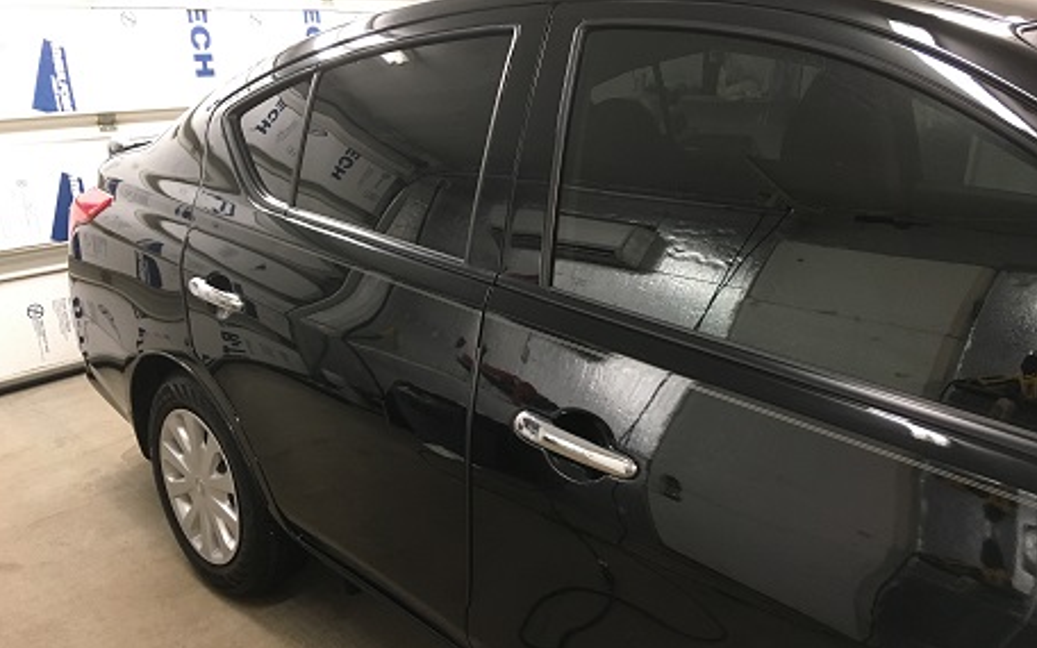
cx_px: 516
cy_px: 354
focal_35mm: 31
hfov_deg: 61.2
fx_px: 876
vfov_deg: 40.6
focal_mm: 4.15
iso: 125
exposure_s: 1/30
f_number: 2.2
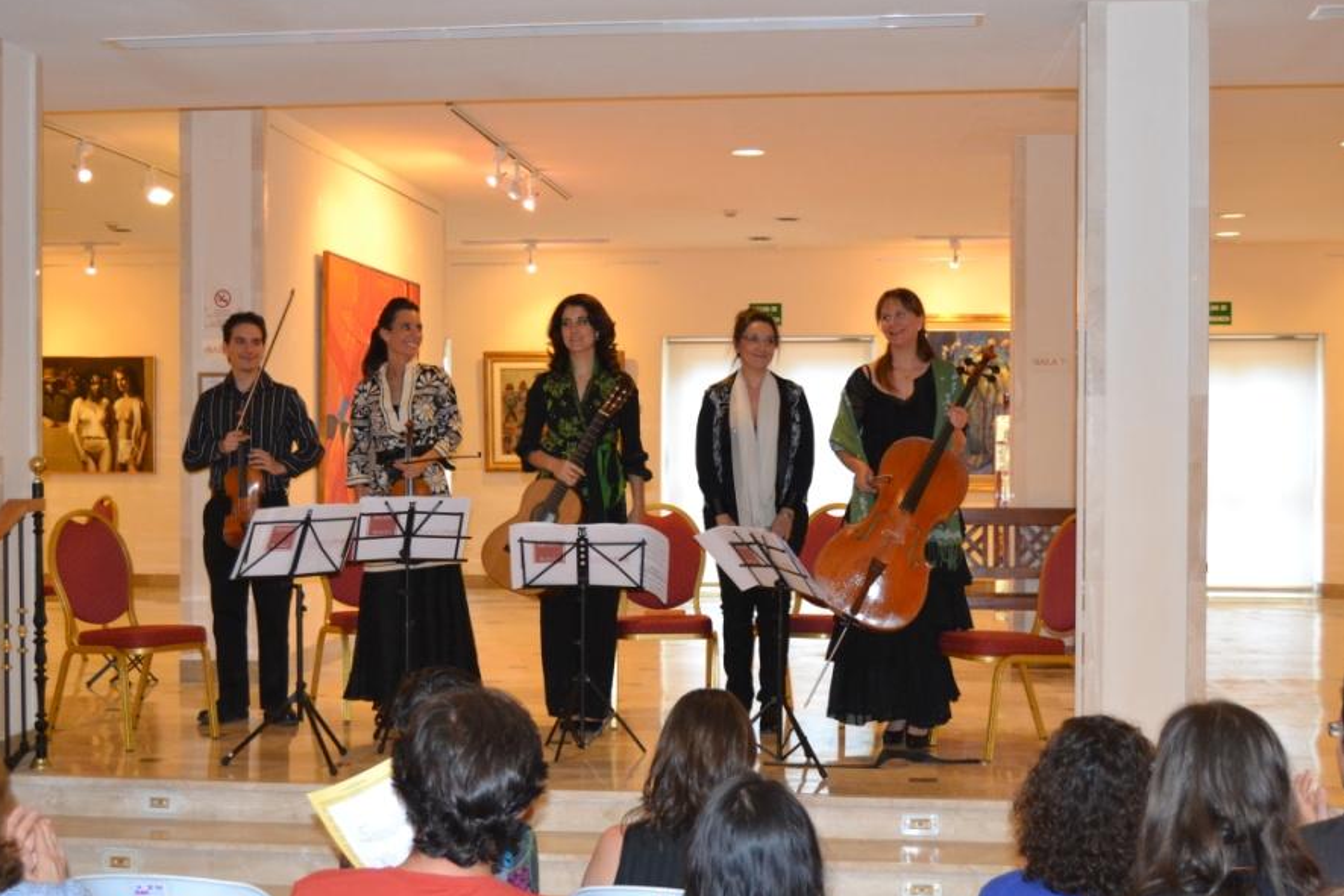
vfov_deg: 26.0
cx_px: 626
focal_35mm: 52
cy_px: 483
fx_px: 1942
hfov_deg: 38.2
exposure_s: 1/60
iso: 1400
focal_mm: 30
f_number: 4.2
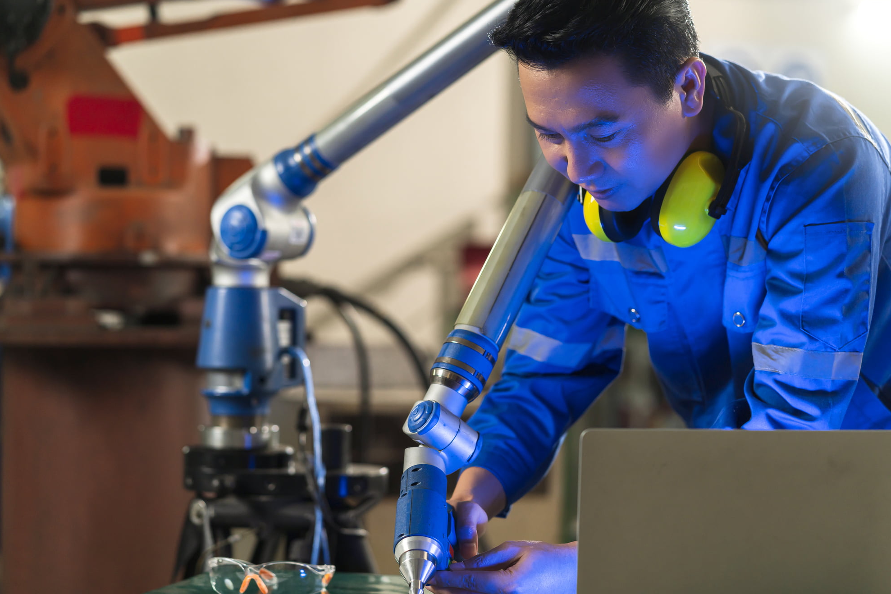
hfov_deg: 23.6
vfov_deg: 15.9
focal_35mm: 86
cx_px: 446
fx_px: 2128
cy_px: 300
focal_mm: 85
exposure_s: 1/160
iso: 400
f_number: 2.8
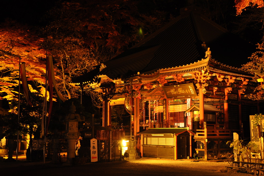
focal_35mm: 52
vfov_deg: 25.7
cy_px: 88
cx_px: 132
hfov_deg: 37.9
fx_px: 385
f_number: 8
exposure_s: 2
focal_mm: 35
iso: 400
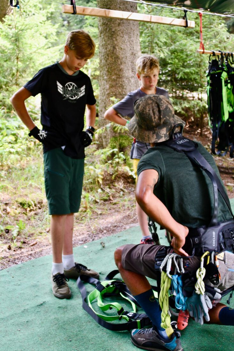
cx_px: 117
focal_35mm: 48
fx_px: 468
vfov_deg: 41.1
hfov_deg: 28.1
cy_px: 176
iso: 800
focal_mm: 32
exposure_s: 1/160
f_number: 3.5
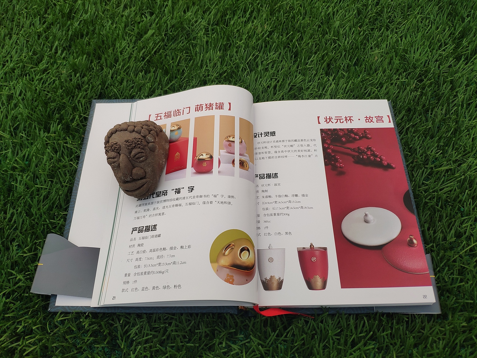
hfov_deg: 79.0
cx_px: 238
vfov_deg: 63.4
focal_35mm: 21
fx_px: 289
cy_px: 179
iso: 100
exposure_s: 1/296
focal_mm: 4.22
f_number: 1.8
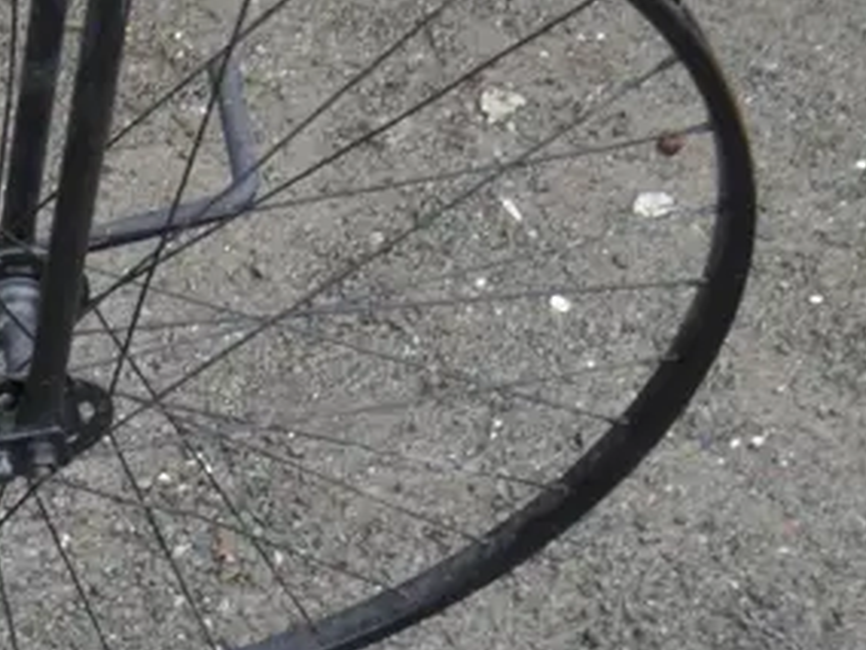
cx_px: -338
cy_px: 291
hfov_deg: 17.9
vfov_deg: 14.6
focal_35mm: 101
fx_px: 2527
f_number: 3.5
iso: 200
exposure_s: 1/60
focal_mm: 14
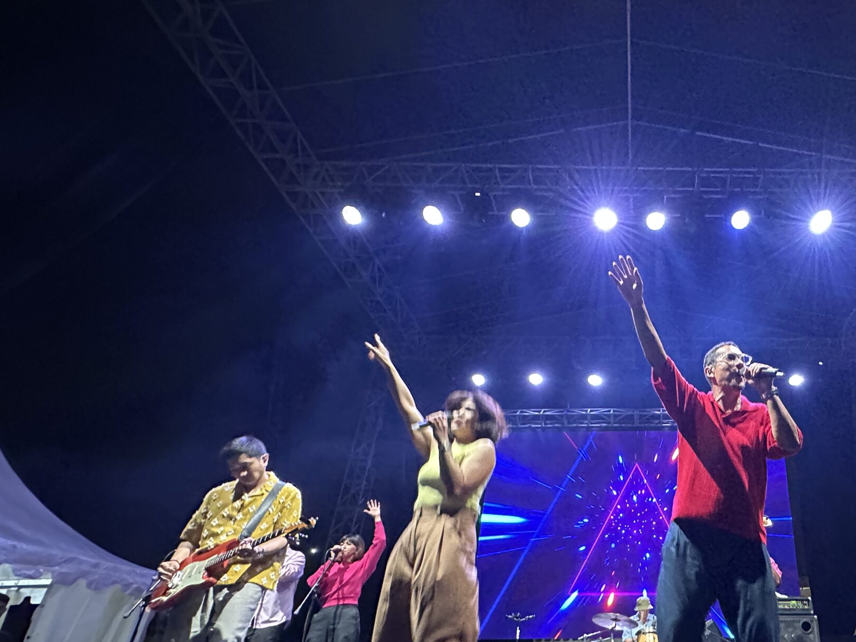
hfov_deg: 70.4
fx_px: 544
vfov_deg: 59.8
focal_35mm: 22
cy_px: 421
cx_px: 657
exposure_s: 1/50
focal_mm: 2.22
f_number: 2.2
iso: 800
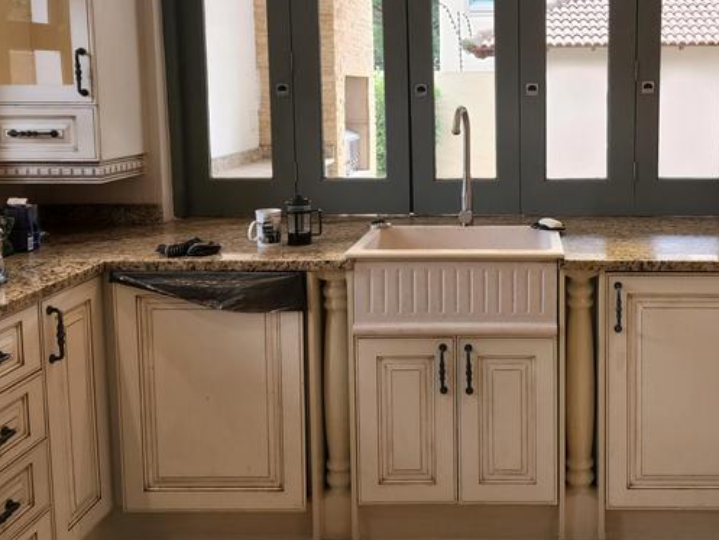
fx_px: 769
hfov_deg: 48.7
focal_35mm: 37
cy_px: 168
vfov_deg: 38.1
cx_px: 512
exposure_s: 1/100
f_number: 1.8
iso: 125
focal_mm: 6.4
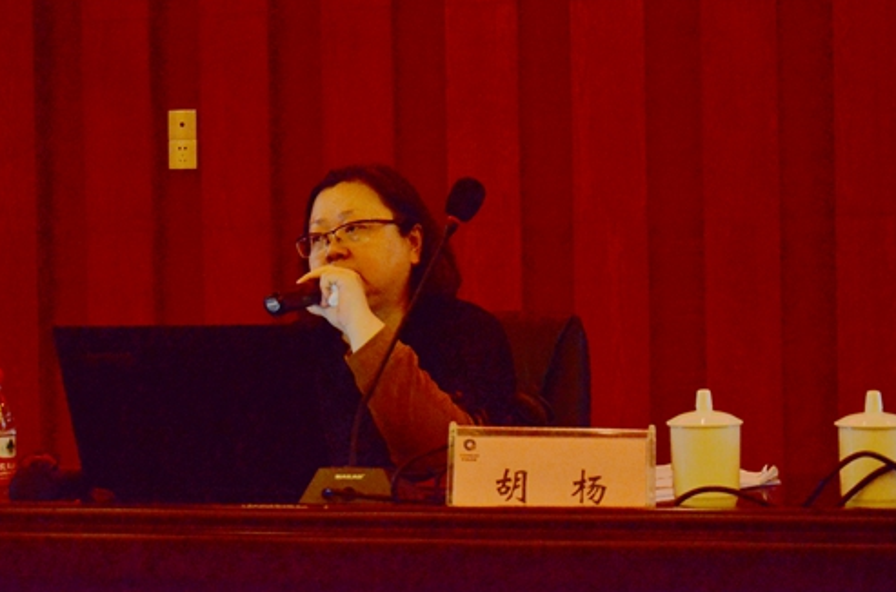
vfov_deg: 19.8
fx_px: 1701
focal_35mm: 69
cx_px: 453
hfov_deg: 29.5
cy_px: 295
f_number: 5.6
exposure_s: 1/320
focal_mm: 45
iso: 1100
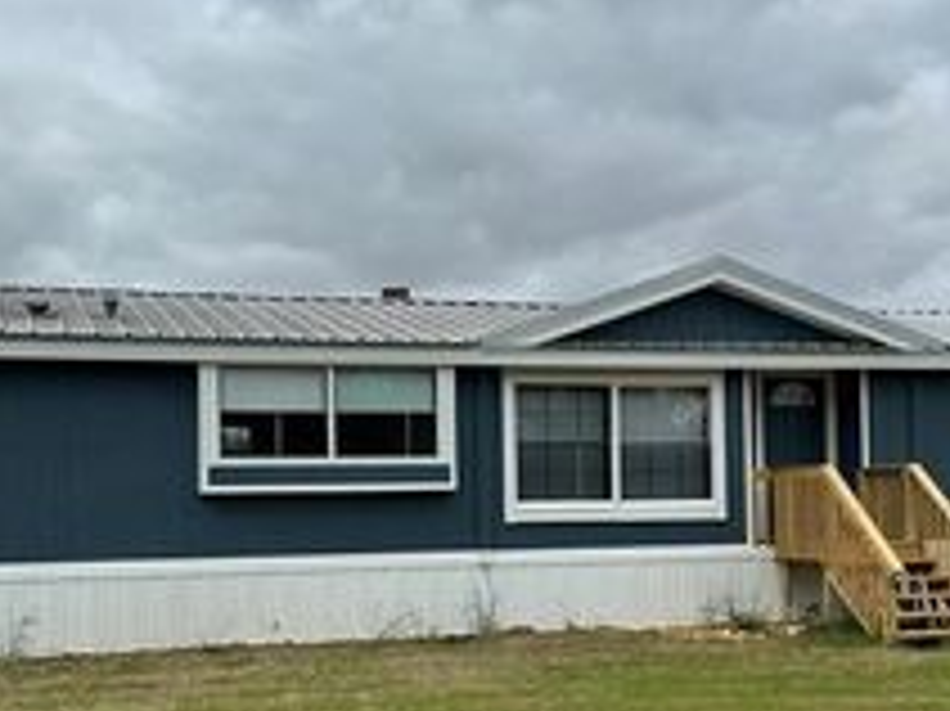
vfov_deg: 25.5
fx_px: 1563
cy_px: 475
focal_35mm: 57
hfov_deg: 33.8
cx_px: 500
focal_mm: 6.86
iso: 80
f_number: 1.78
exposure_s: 1/6623
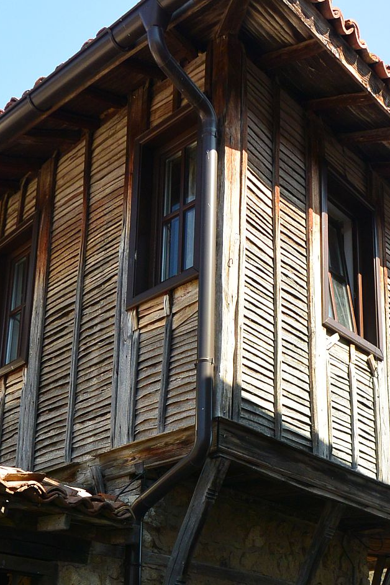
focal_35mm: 55
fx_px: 894
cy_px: 466
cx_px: 230
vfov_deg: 35.1
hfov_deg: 24.6
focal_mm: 10
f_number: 4
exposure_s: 1/320
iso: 160
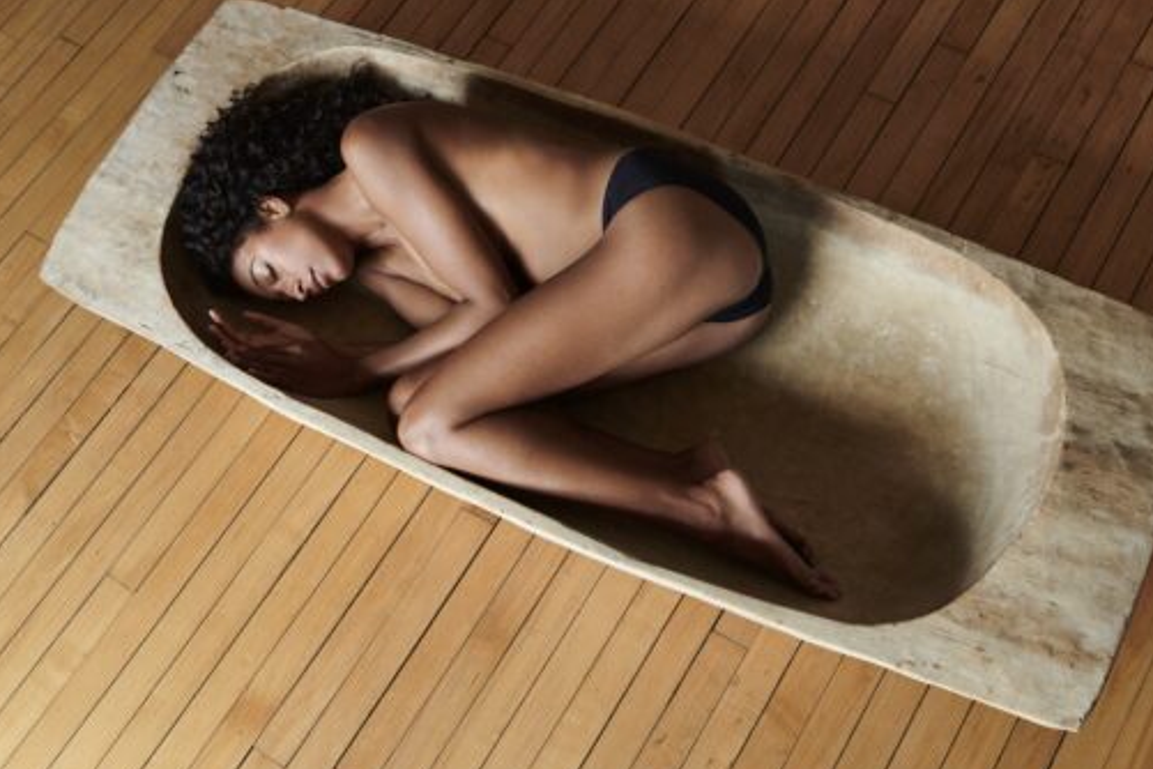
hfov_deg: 45.4
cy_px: 352
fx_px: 1377
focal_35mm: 43
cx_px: 625
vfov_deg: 31.2
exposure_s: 1/125
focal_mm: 35
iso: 1000
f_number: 5.6
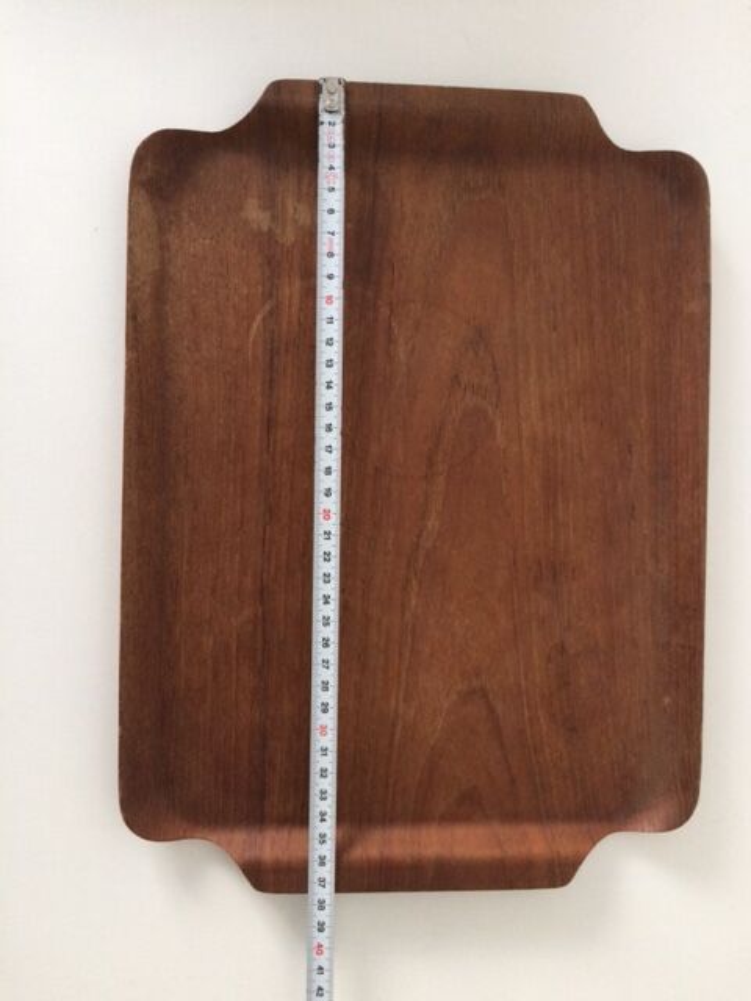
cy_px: 500
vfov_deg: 61.7
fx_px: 839
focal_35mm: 29
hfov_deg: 48.2
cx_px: 376
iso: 200
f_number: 2.2
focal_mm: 4.15
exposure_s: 1/33
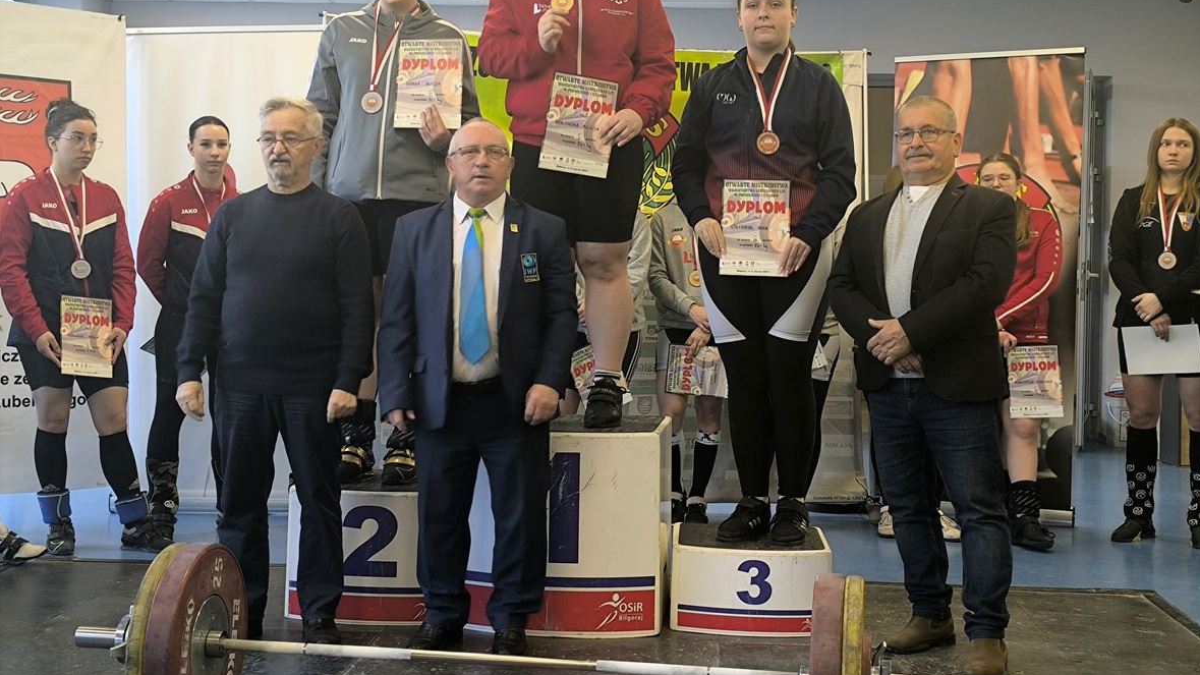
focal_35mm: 51
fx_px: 1623
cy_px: 266
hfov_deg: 40.6
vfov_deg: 23.4
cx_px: 610
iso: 250
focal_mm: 6.14
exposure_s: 1/100
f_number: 1.65
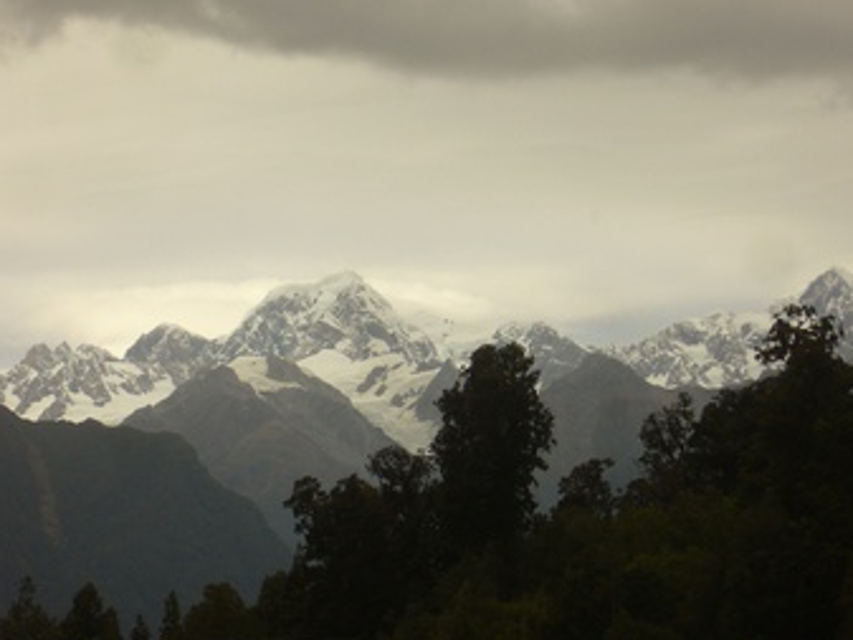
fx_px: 3377
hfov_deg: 14.4
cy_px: 364
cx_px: 463
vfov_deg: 10.8
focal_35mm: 137
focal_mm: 17.4
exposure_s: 1/320
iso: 80
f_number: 5
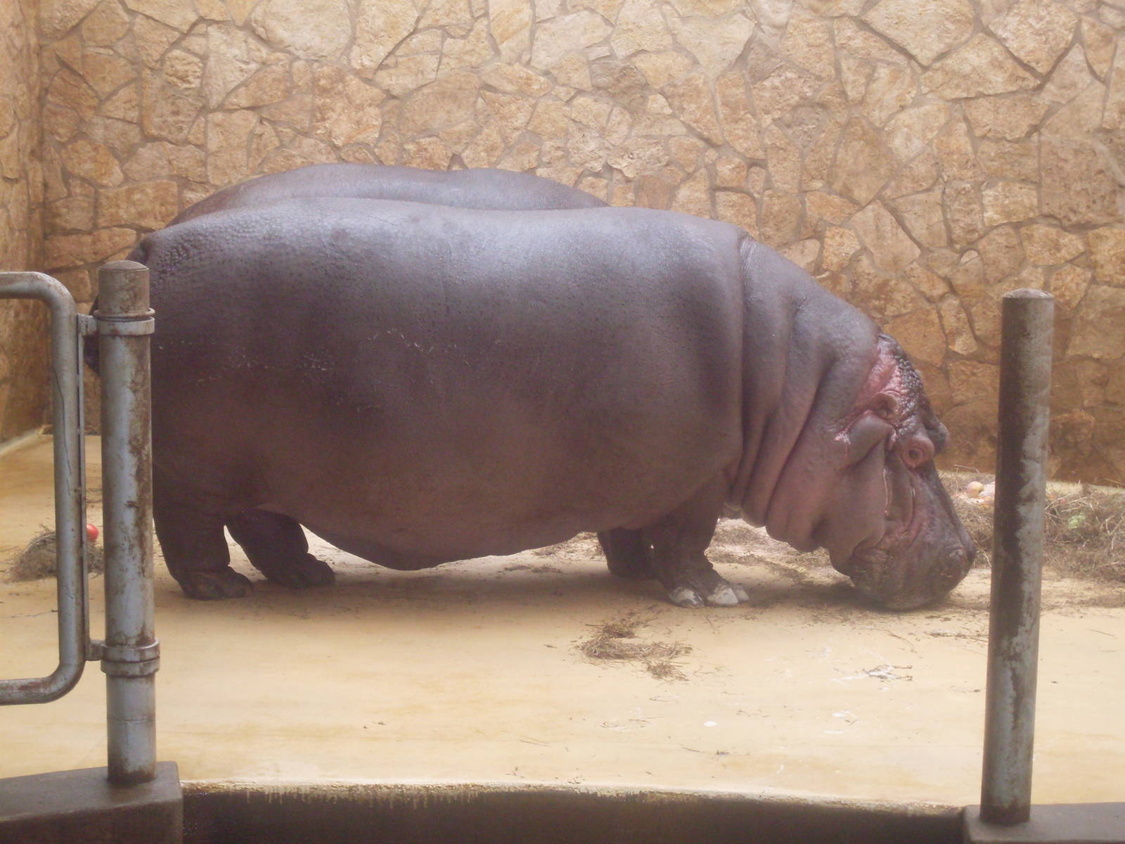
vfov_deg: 18.2
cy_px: 422
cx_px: 562
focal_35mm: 81
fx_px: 2632
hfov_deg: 24.1
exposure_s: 1/60
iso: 200
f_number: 4
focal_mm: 13.5
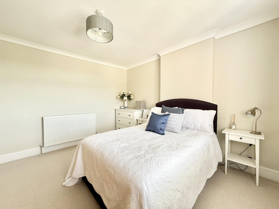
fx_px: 113
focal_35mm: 14
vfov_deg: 85.7
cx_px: 140
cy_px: 104
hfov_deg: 102.1
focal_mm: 2.22
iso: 64
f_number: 2.2
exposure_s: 1/99
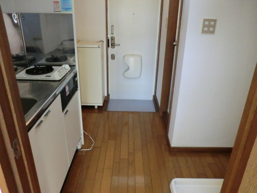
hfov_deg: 65.3
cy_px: 96
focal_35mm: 27
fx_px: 200
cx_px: 128
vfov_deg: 51.4
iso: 500
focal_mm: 4.9
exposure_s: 1/60
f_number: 3.2
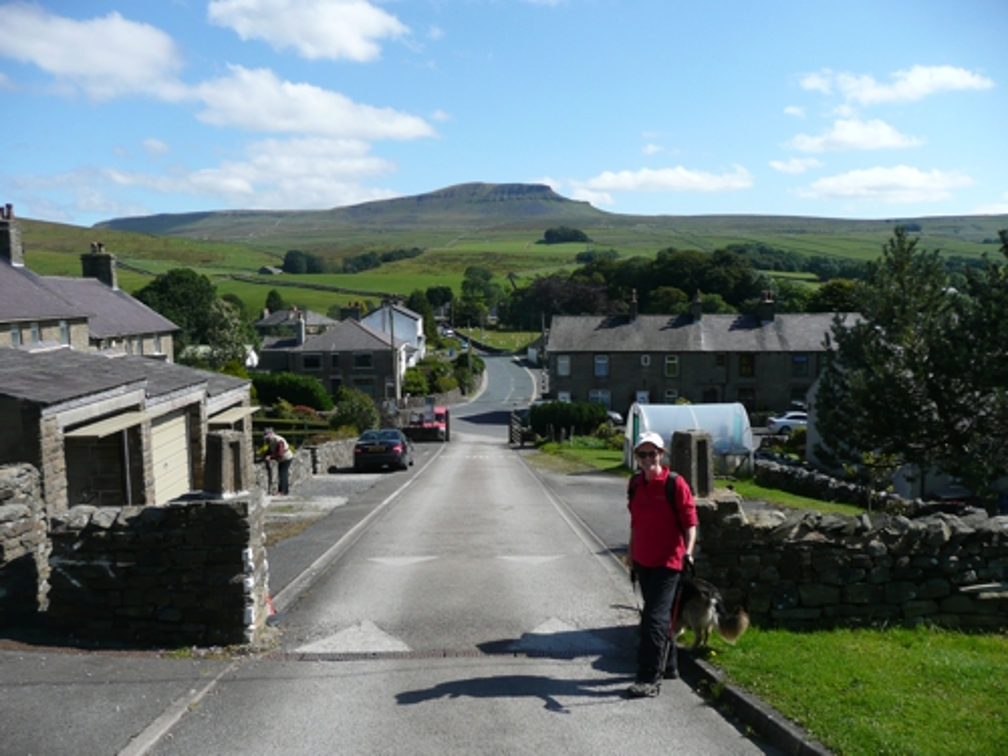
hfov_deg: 63.4
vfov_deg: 49.7
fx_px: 815
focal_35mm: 28
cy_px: 378
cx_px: 504
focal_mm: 4.6
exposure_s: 1/800
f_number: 3.3
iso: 100
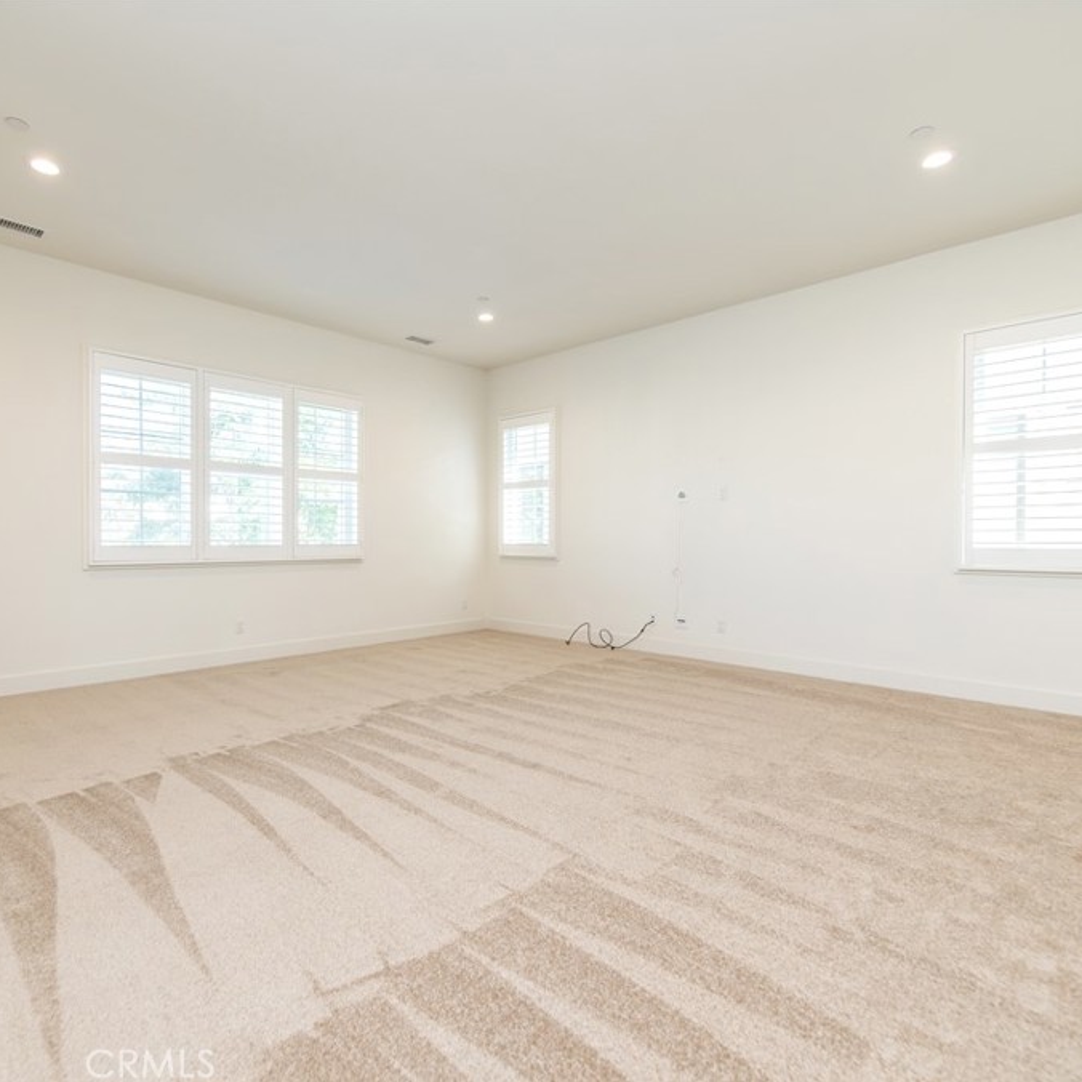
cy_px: 542
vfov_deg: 80.7
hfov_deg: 80.4
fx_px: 637
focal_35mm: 18
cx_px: 480
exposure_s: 1/60
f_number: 4
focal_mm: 14
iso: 250
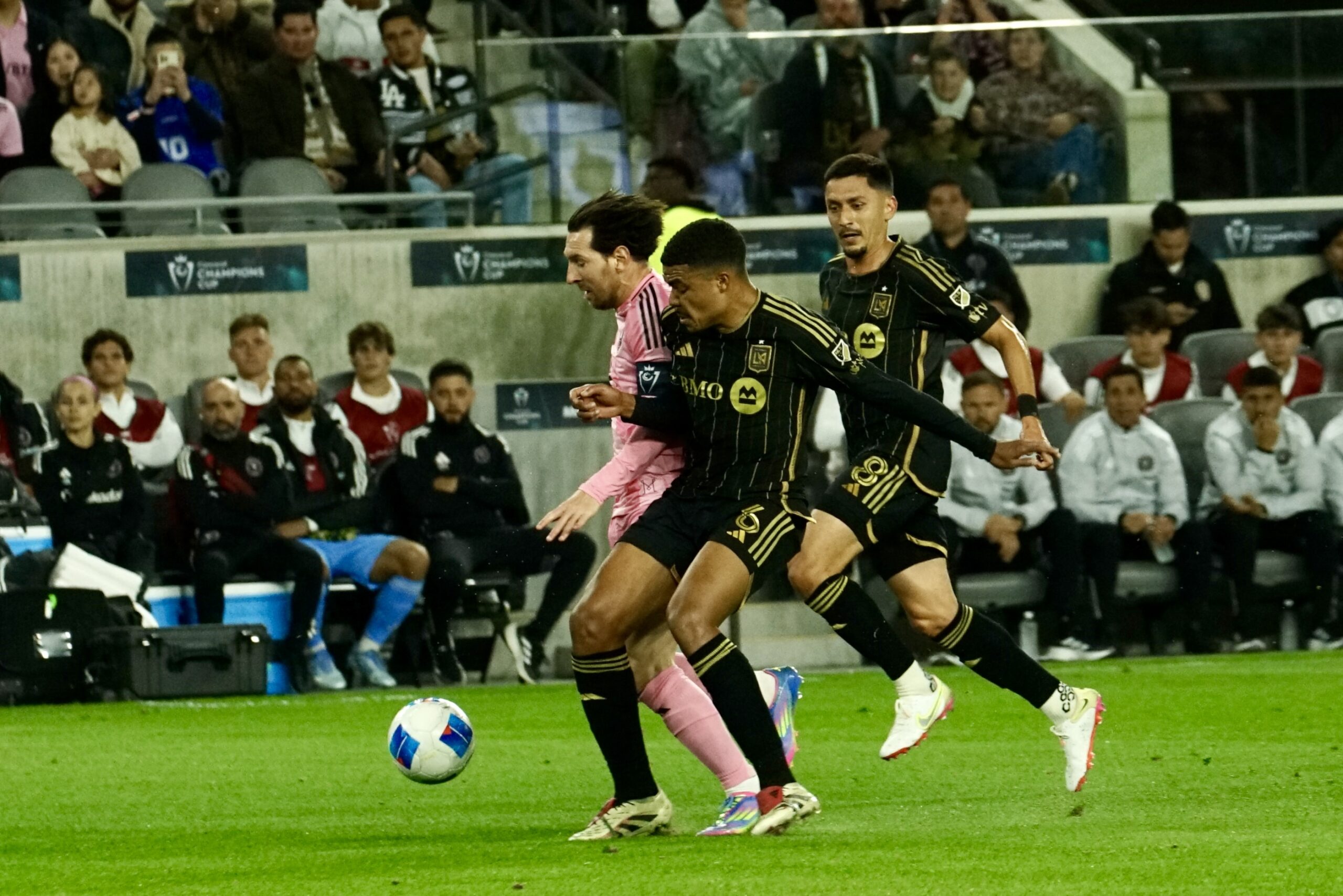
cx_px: 672
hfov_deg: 10.3
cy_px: 448
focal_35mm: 200
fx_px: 7462
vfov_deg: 6.9
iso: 2500
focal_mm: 200
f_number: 5.6
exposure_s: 1/1000
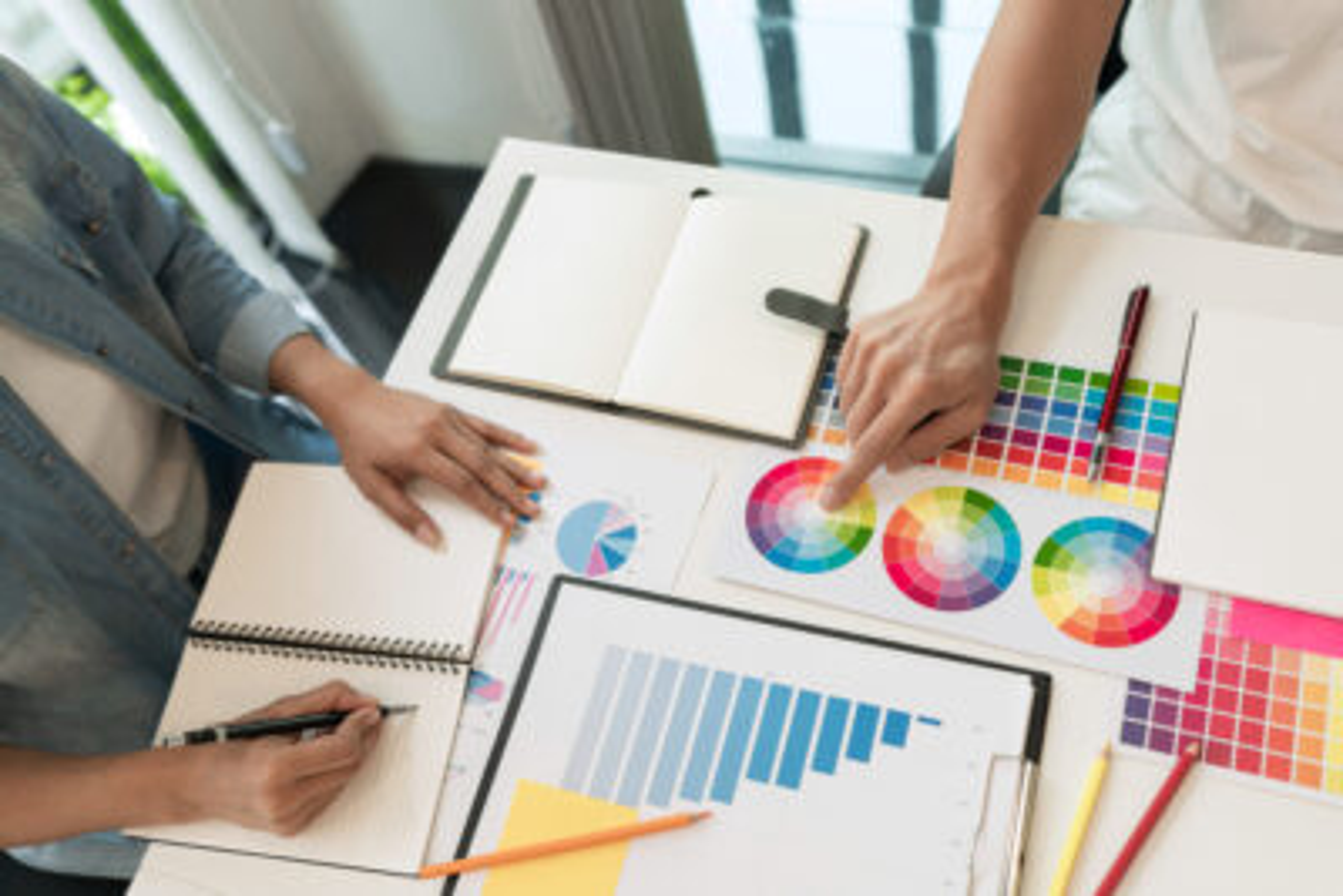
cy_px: 448
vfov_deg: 37.9
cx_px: 672
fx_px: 1306
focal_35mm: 35
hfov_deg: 54.4
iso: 400
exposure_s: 1/125
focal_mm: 35
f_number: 2.8
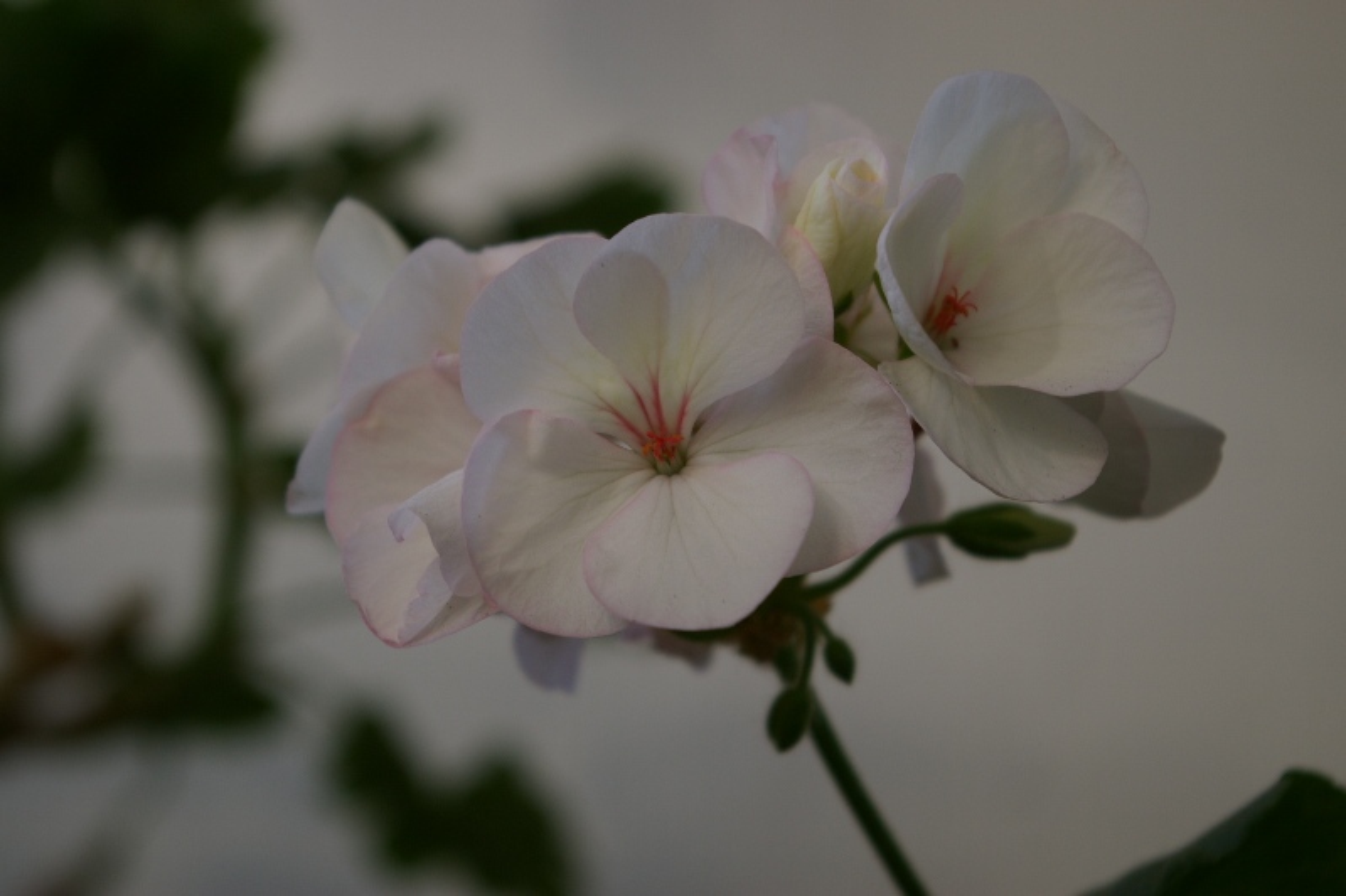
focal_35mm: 82
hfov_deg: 24.6
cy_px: 448
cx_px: 673
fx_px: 3083
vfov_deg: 16.5
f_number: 8
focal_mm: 55
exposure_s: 1/180
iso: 200
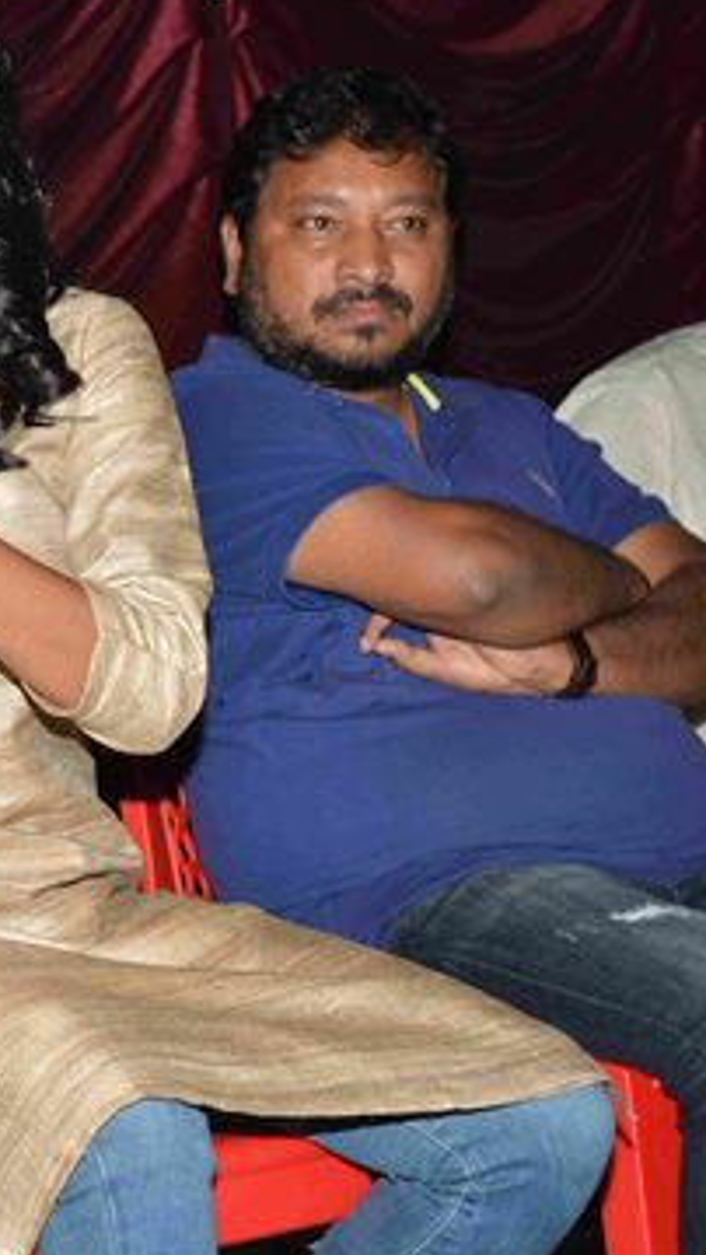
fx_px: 3527
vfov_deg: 20.1
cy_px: 500
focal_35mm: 106
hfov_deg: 11.1
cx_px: -266
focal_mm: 55
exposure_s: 1/125
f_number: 5.6
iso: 200
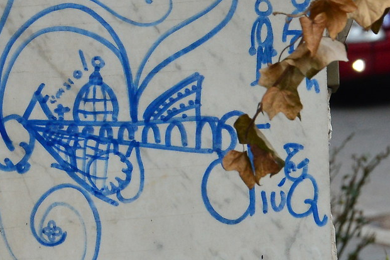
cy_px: 38
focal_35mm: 224
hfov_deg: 9.2
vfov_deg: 6.1
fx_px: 2426
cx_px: 64
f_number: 13
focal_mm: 58
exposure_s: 1/640
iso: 1600
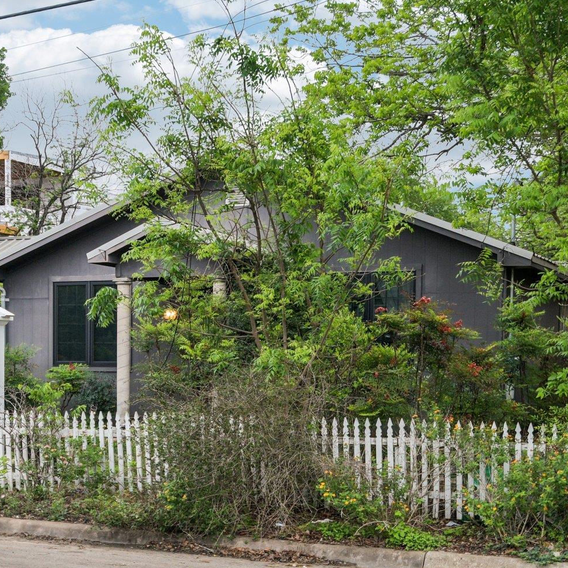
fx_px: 1188
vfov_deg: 26.9
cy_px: 303
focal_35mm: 64
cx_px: 179
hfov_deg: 26.7
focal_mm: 24
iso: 400
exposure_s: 1/60
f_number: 8
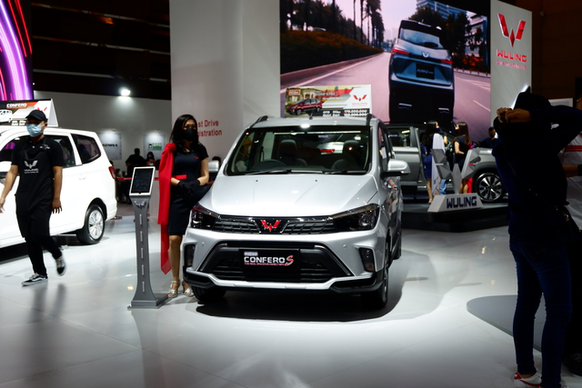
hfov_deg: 50.7
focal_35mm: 38
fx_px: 614
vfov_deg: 35.1
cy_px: 194
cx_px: 291
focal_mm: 25.6
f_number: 4.5
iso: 200
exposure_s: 1/60
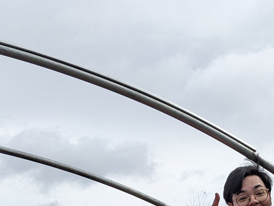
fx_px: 697
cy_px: 305
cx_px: 263
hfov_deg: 21.6
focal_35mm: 88
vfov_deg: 15.5
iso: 98
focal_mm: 4.38
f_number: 1.73
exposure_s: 1/5882
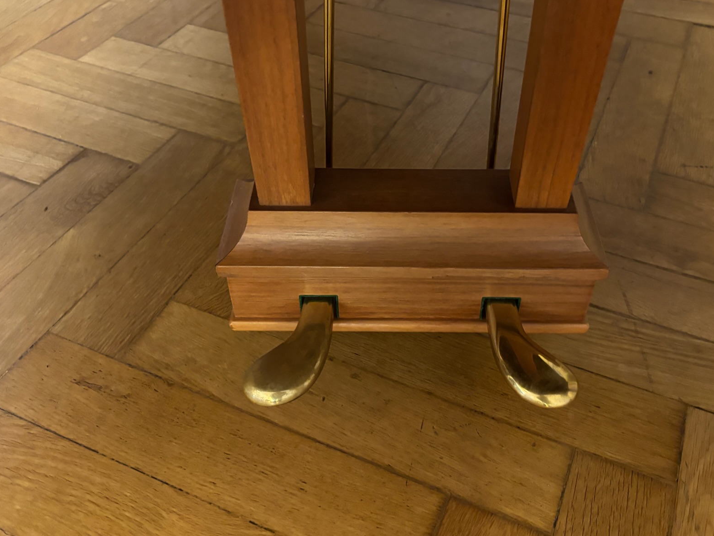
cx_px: 384
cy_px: 222
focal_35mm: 34
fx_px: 701
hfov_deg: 53.9
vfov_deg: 41.7
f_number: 1.6
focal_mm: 5.96
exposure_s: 1/25
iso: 640
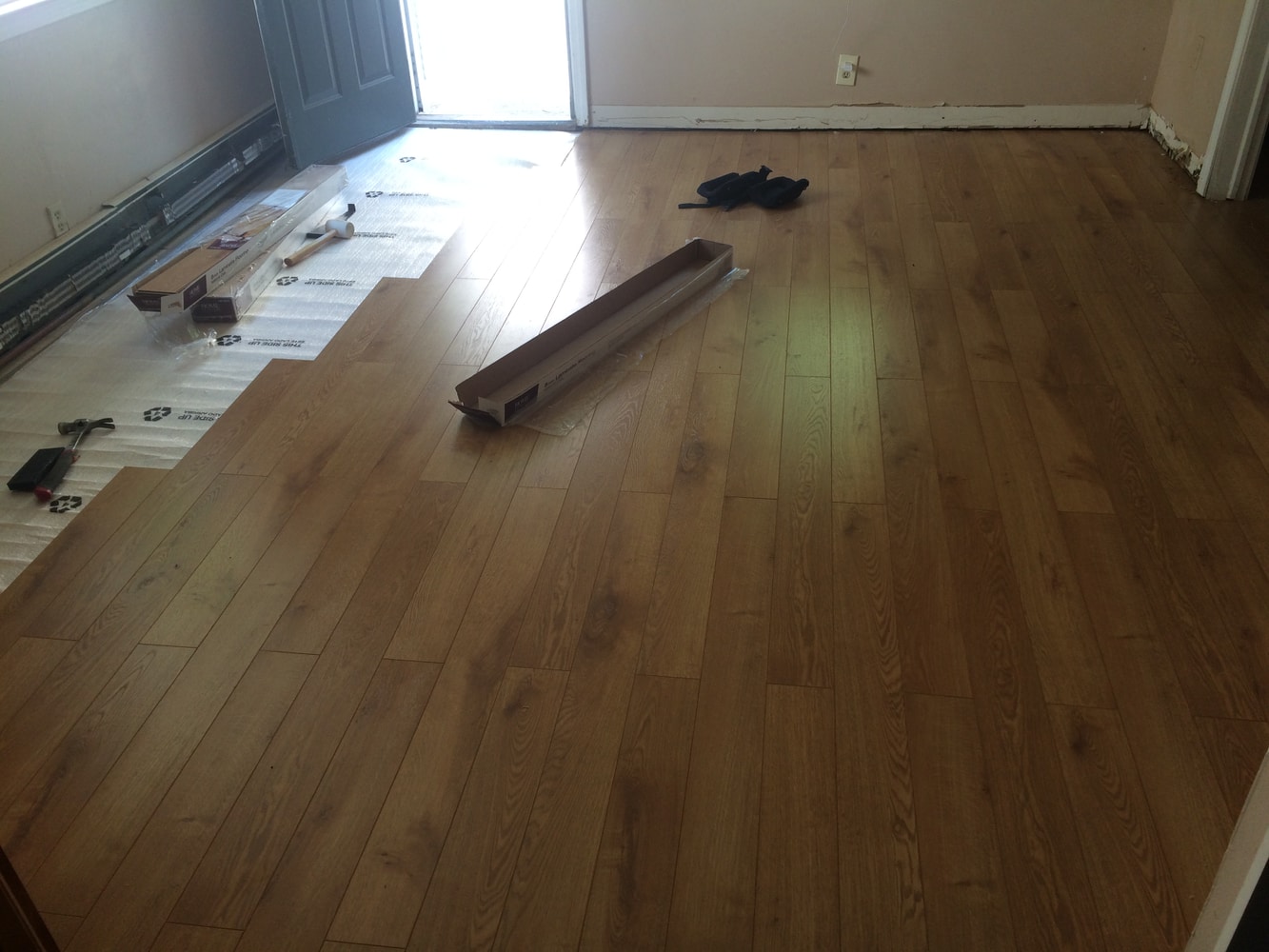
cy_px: 476
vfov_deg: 48.2
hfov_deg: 61.7
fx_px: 1063
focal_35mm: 29
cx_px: 634
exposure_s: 1/60
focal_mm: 4.15
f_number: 2.2
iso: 50
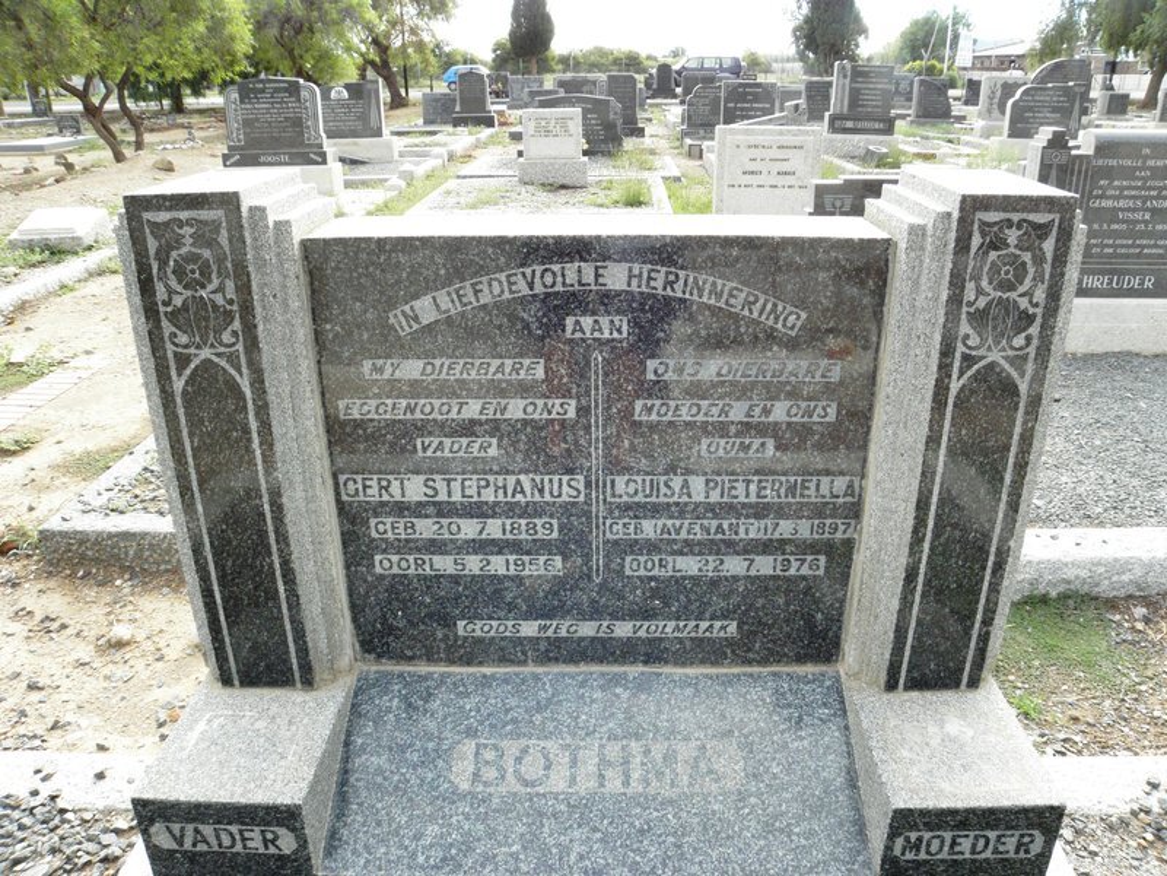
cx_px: 584
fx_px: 877
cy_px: 438
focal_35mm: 26
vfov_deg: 53.1
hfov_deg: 67.3
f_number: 5.6
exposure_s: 1/125
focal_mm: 4.6
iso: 200
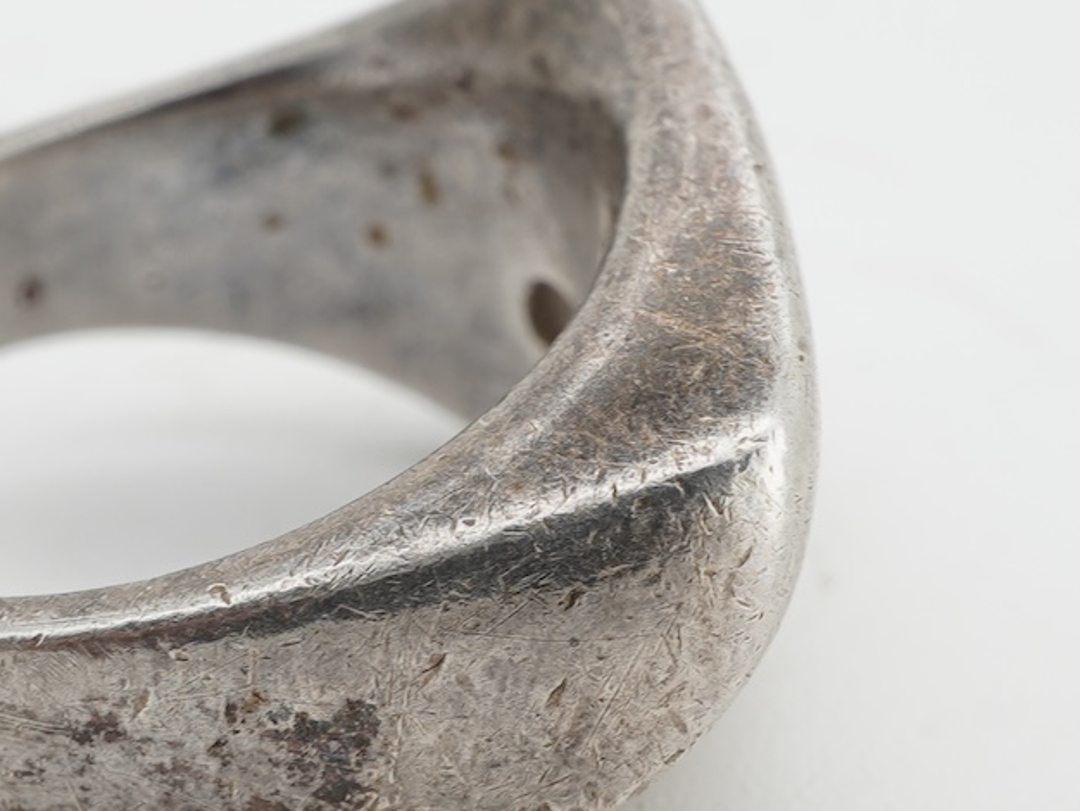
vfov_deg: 10.9
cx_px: 257
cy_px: 602
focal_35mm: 136
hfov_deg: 14.4
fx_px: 4245
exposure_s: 1/80
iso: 125
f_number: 22
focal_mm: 30
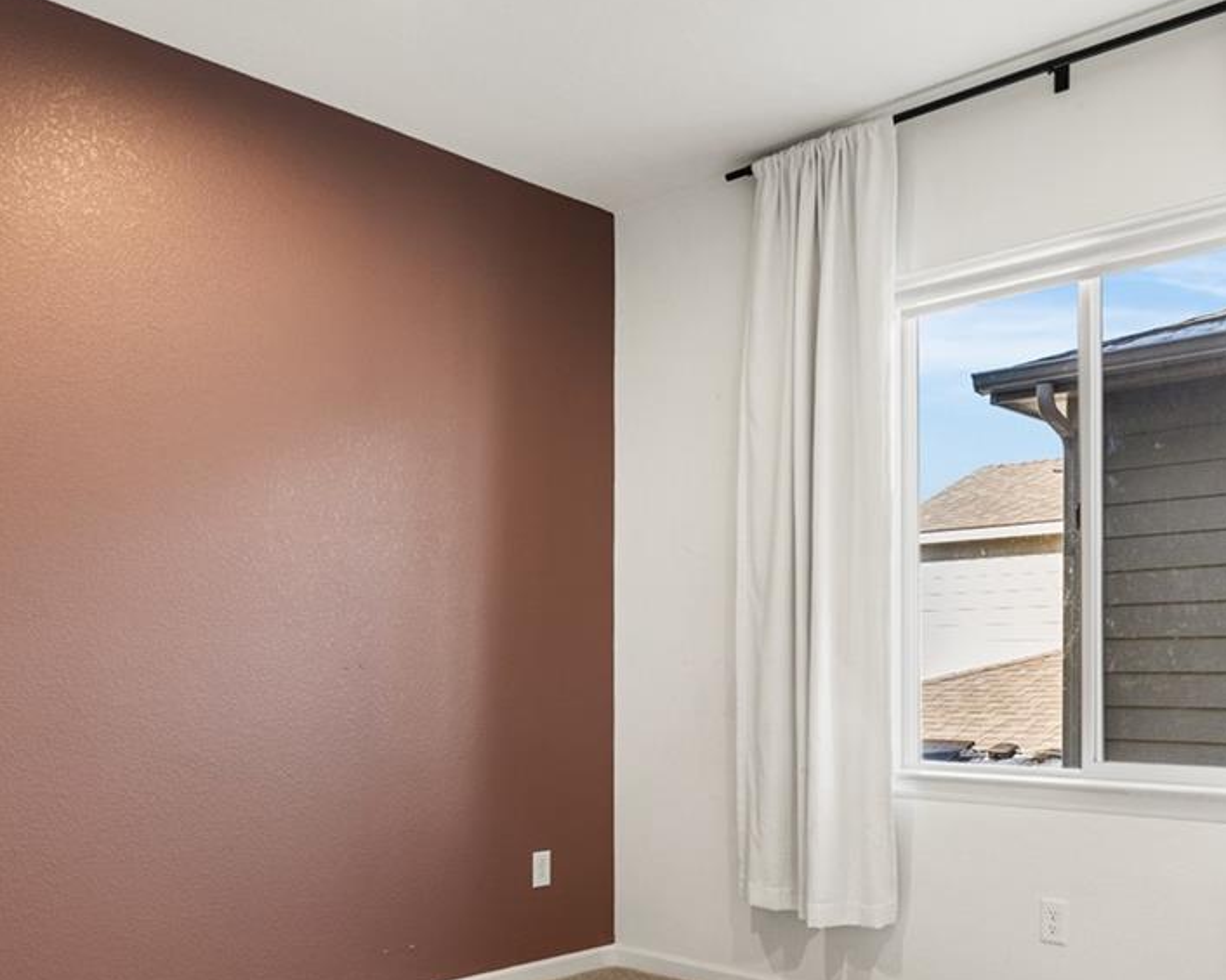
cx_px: 709
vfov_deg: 42.7
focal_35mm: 34
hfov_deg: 52.6
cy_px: 663
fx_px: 1234
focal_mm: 16
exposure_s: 1/2
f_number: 8
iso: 160
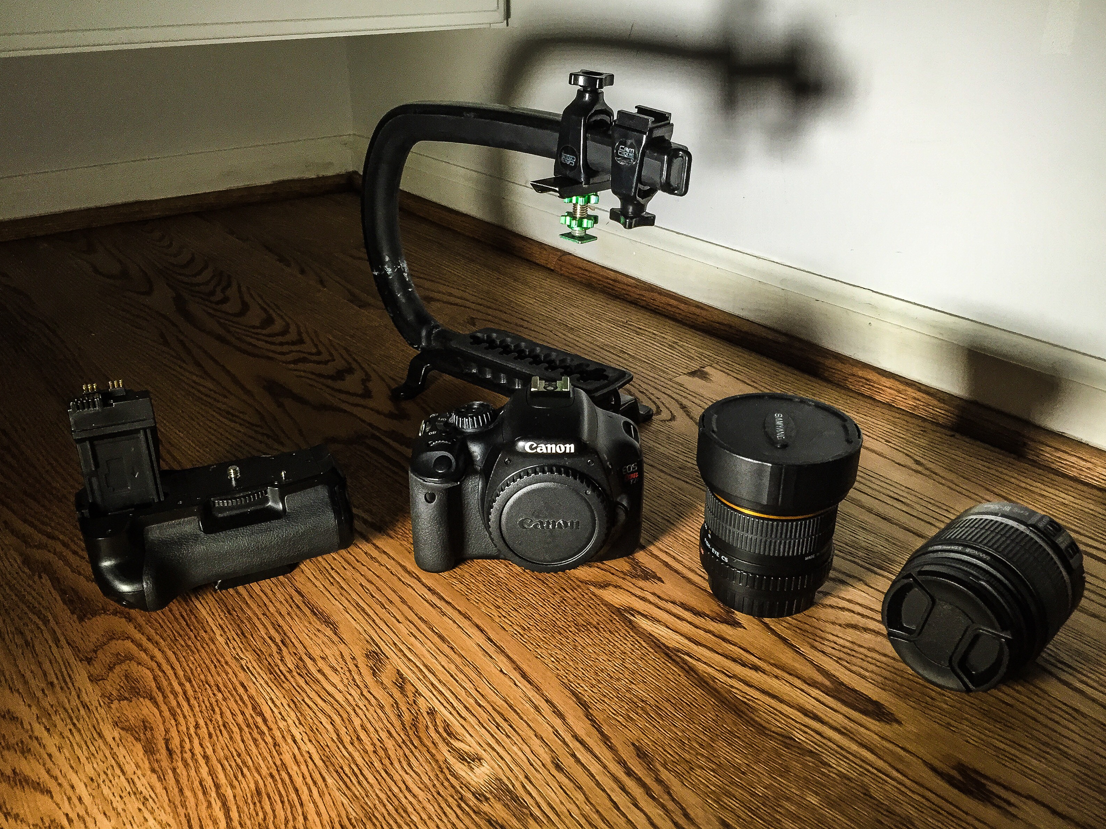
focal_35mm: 30
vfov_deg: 46.8
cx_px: 560
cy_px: 410
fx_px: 958
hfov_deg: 60.0
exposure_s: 1/30
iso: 40
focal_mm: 4.15
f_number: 2.2
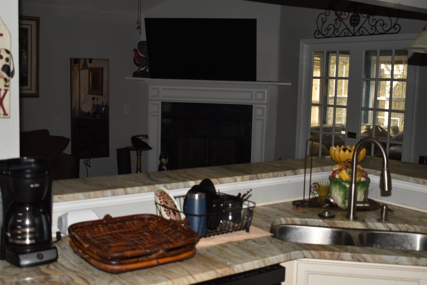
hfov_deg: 43.6
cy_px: 142
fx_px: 534
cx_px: 214
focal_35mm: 45
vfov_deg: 29.9
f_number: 4.2
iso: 100
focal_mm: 30
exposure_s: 1/200
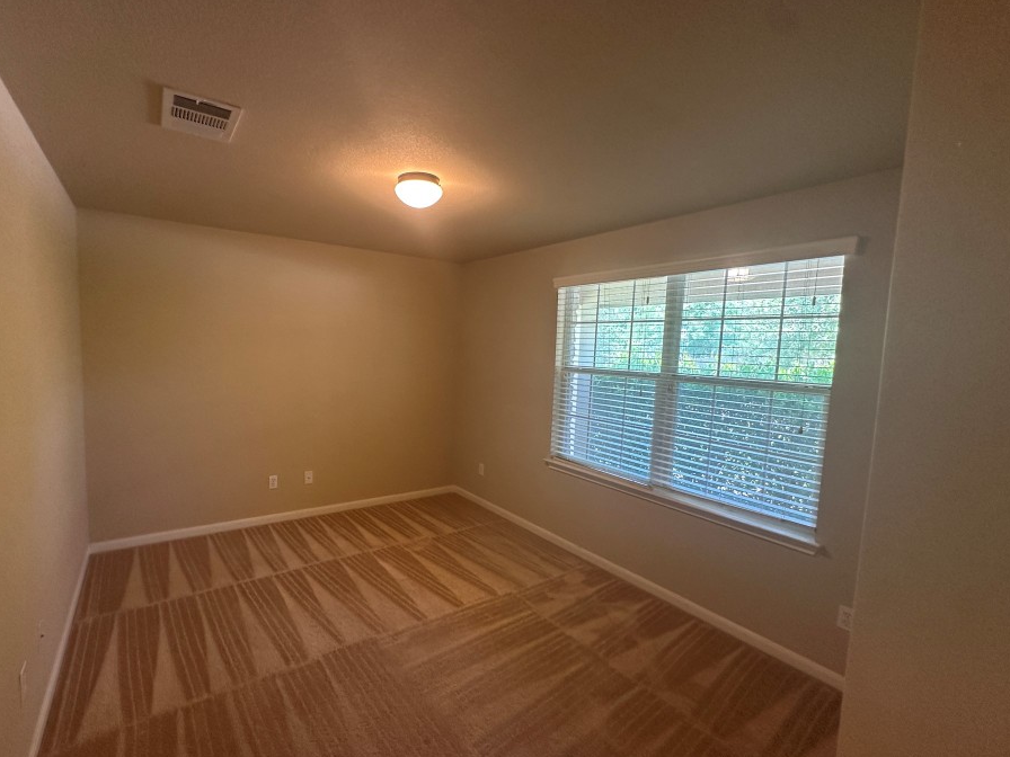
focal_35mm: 16
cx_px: 438
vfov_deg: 78.1
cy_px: 383
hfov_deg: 94.0
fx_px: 467
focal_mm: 2.22
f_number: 2.2
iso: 200
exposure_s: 1/60
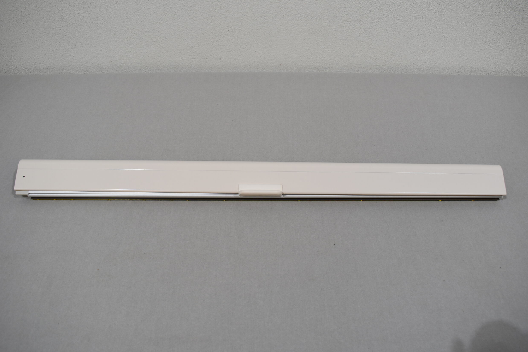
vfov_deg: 46.4
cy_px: 176
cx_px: 266
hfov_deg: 65.5
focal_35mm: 28
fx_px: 411
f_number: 5.6
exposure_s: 1/125
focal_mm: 18
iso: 360
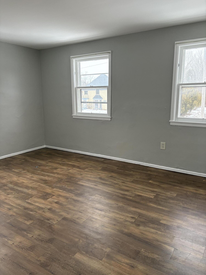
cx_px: 103
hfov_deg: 53.1
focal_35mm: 26
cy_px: 138
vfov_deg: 67.3
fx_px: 206
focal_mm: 5.96
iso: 160
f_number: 1.6
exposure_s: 1/120
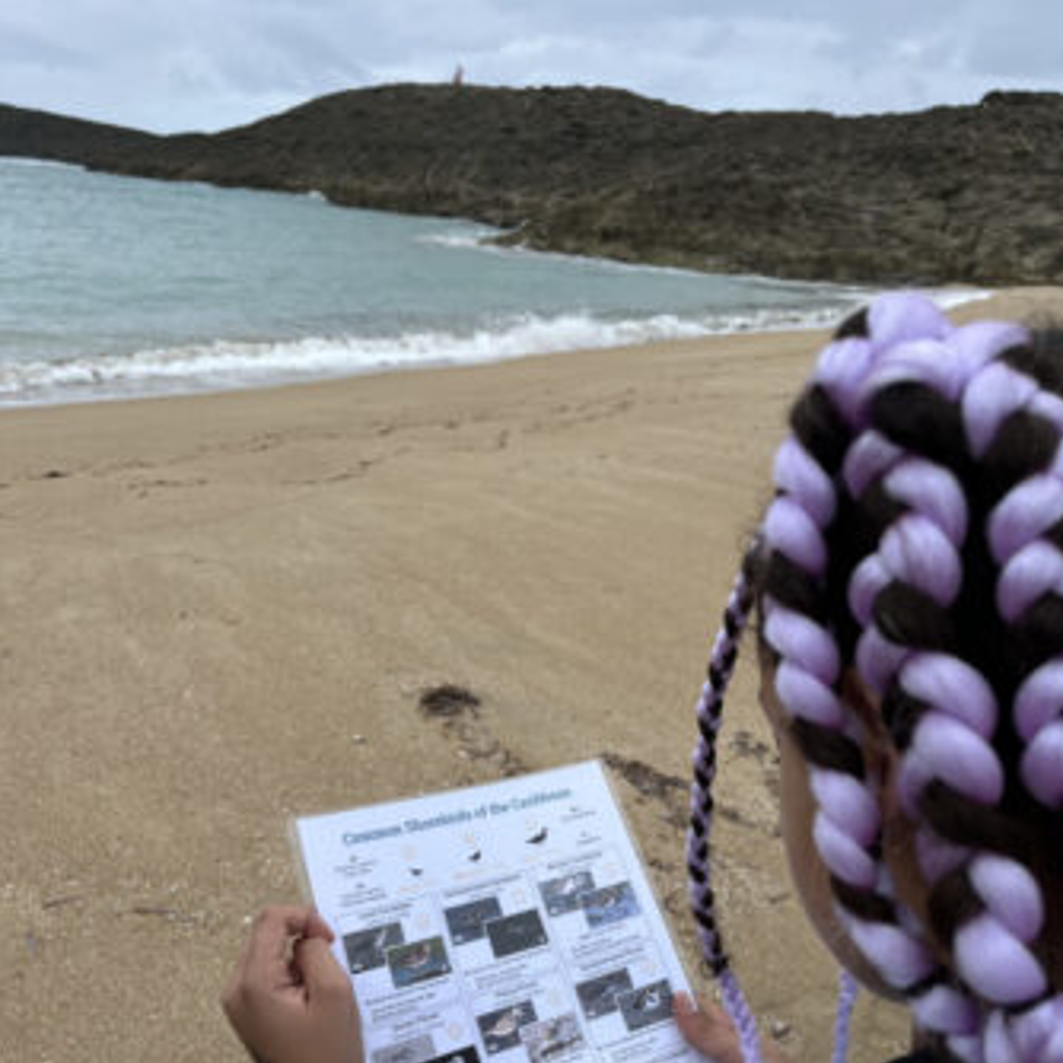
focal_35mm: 31
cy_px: 687
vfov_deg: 51.8
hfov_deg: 52.5
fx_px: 1077
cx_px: 528
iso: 50
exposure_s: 1/1028
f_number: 1.6
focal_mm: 5.1
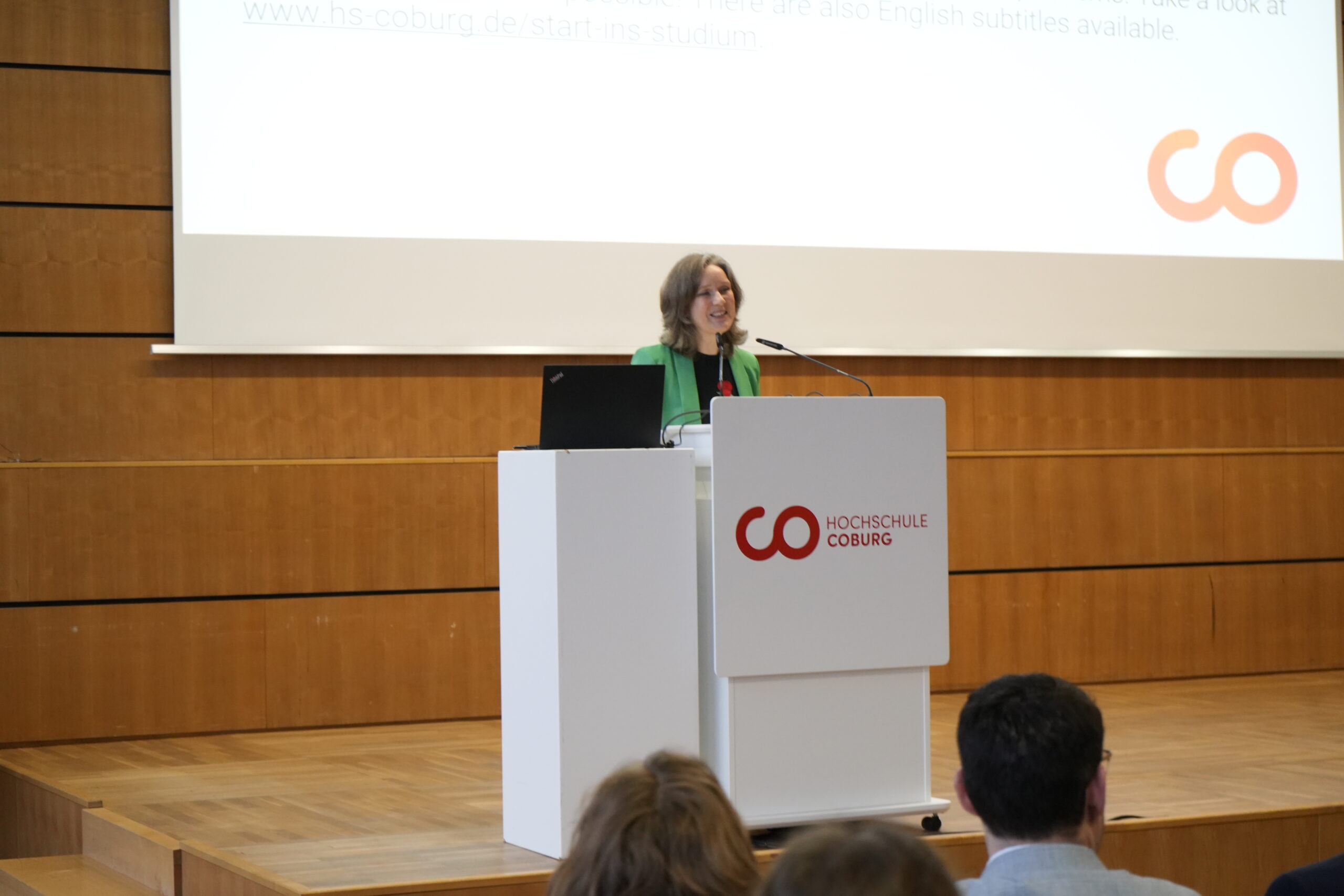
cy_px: 448
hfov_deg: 28.8
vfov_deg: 19.5
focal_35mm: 70
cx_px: 672
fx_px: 2613
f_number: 5.6
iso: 4000
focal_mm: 70
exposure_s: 1/160
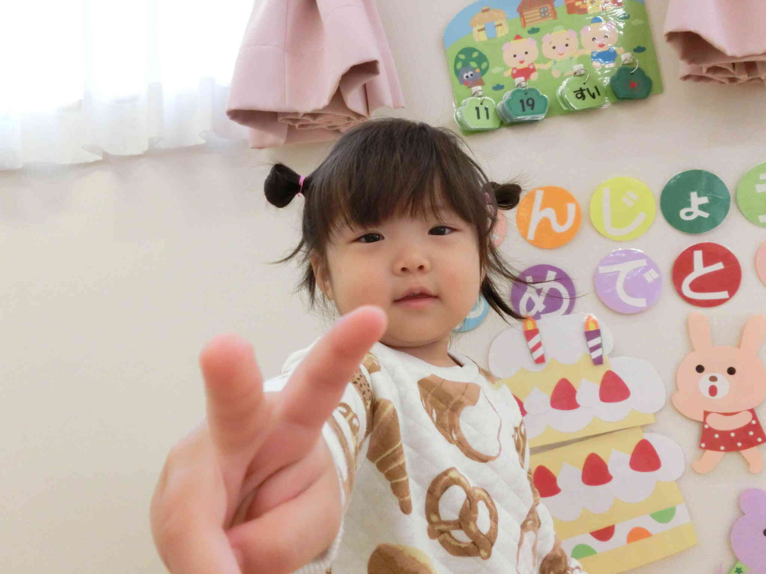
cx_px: 383
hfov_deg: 69.4
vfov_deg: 54.9
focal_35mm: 25
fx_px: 553
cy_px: 287
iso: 800
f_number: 3.5
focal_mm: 4.5
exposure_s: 1/160
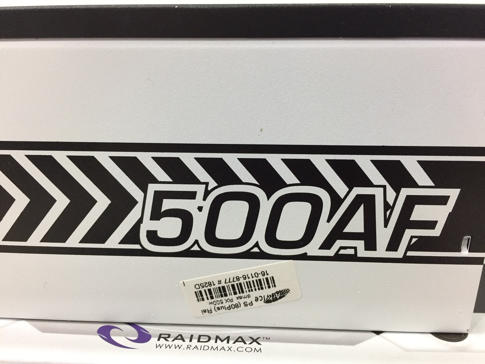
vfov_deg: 48.2
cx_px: 242
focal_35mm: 29
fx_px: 406
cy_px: 182
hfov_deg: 61.7
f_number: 2.2
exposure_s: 1/33
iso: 160
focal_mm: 4.15
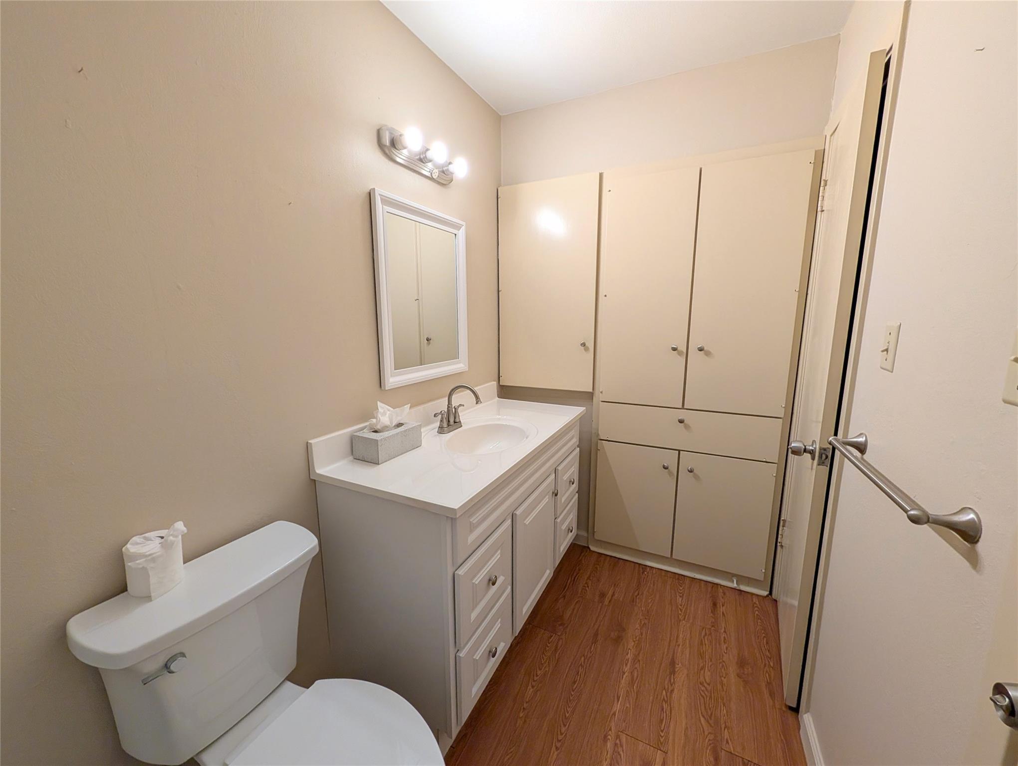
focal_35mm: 12
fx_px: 353
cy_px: 383
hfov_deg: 110.5
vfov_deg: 94.6
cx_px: 509
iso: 101
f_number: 1.7
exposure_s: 1/120
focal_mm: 2.02
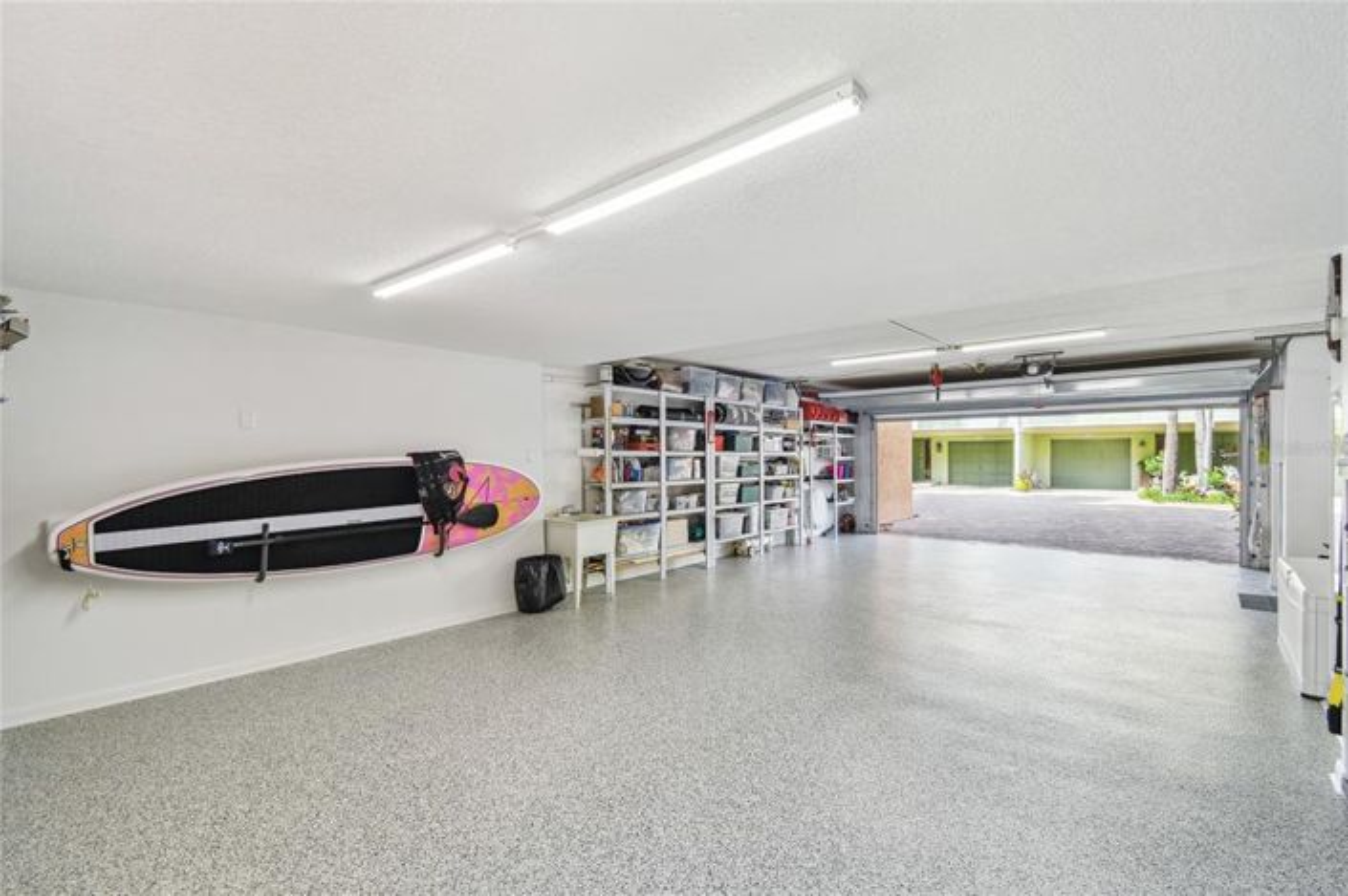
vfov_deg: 77.2
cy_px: 448
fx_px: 561
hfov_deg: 100.4
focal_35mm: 15
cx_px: 674
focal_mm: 10
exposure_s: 1/60
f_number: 7.1
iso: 100
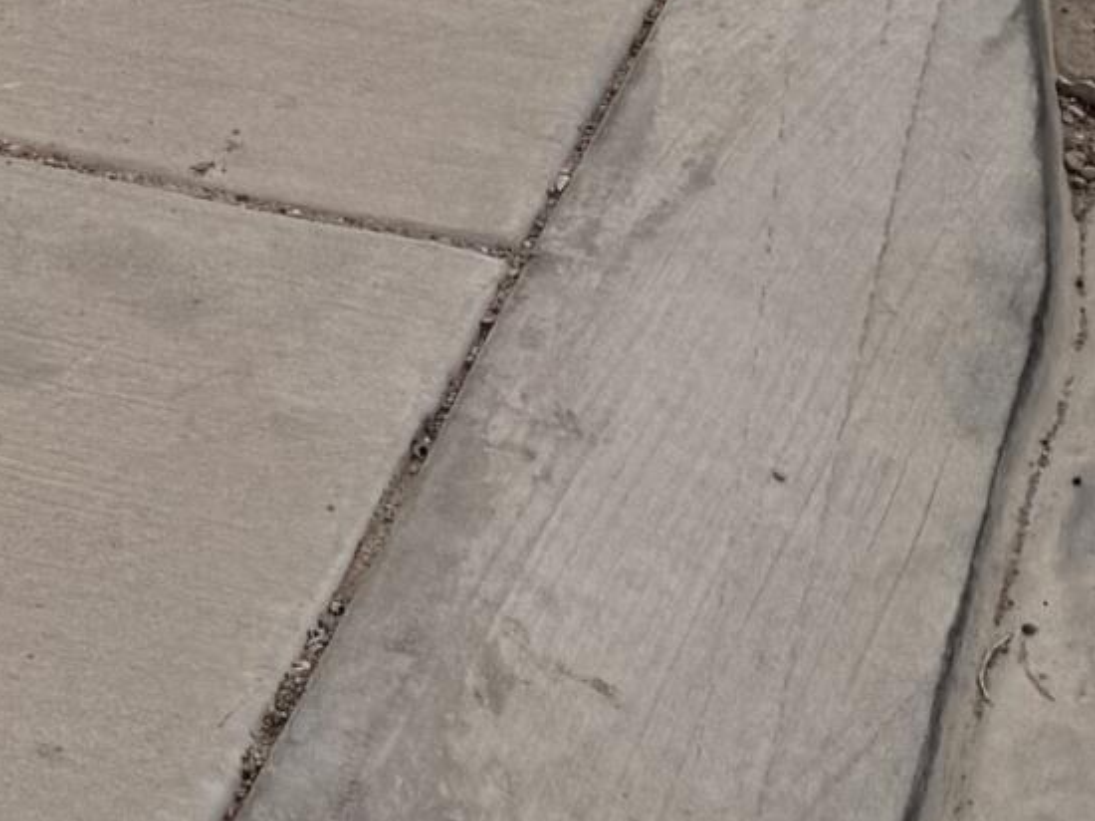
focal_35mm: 131
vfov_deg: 9.9
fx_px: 4142
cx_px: -370
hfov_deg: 14.4
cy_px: -1160
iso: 64
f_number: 1.78
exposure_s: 1/15152
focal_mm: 6.76
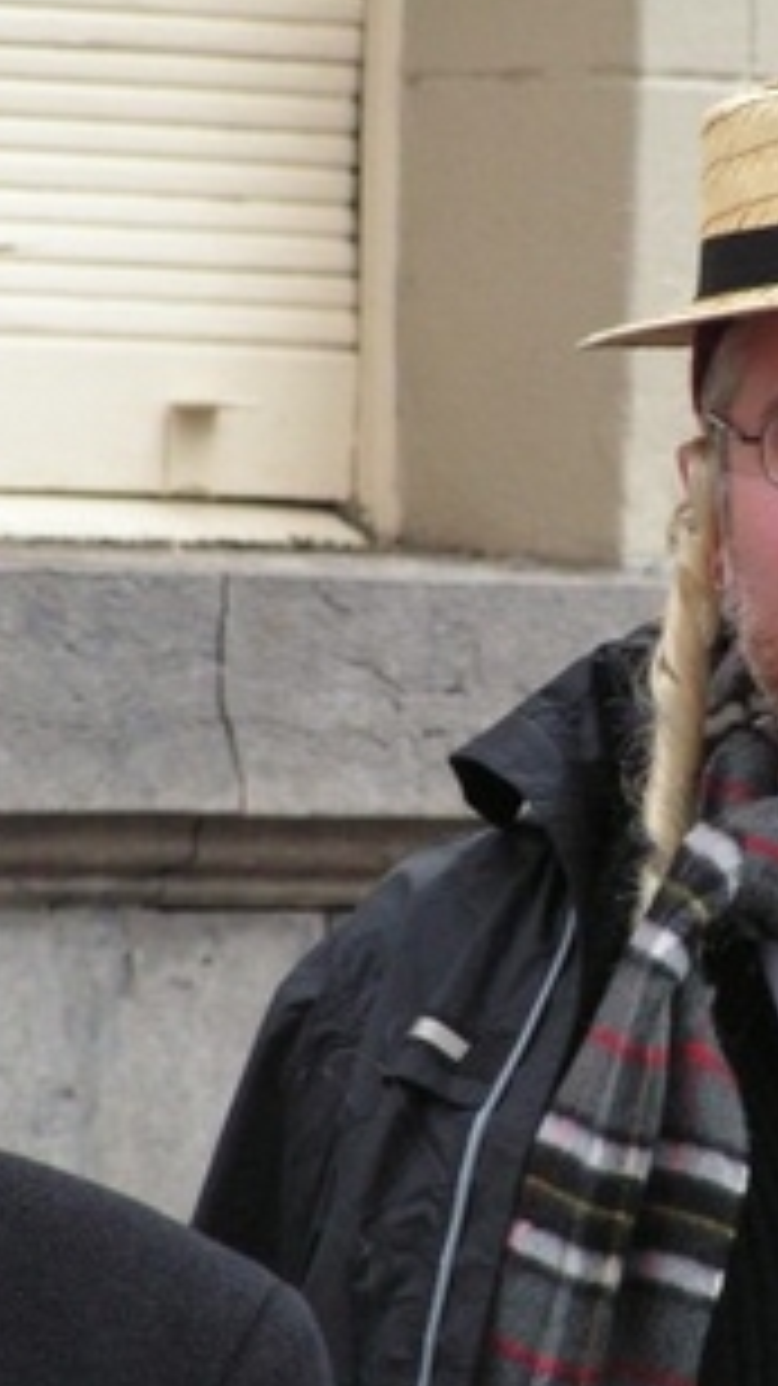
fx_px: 16155
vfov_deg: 4.9
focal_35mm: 440
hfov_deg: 2.8
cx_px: 715
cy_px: 637
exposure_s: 1/200
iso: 200
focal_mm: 41.4
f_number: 3.2
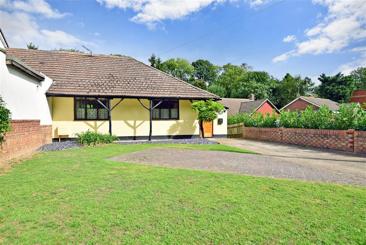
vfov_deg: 63.3
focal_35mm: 20
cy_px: 122
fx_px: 198
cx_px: 183
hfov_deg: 85.4
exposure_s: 1/400
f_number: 7.1
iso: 100
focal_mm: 13
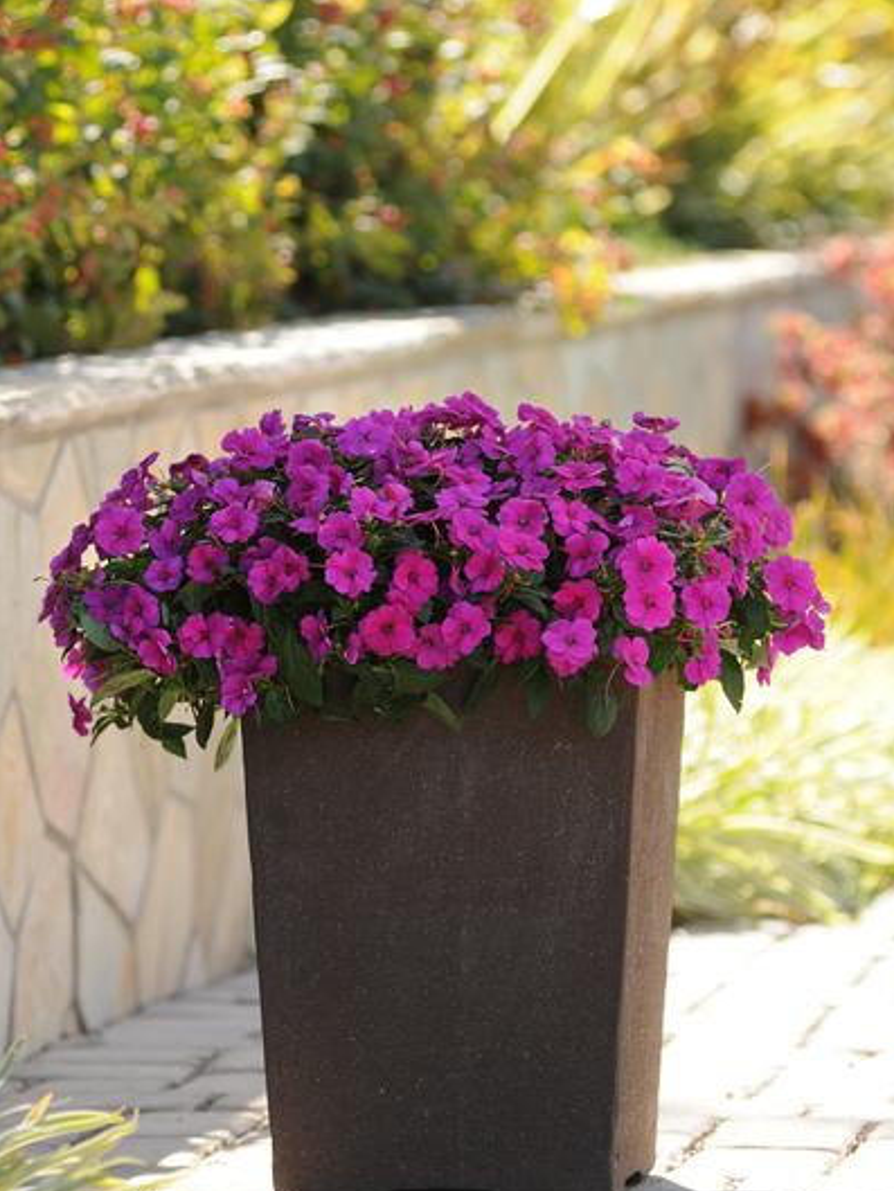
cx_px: 446
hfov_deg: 6.3
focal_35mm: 238
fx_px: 8177
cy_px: 621
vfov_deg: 8.3
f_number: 4
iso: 200
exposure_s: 1/500
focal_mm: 145
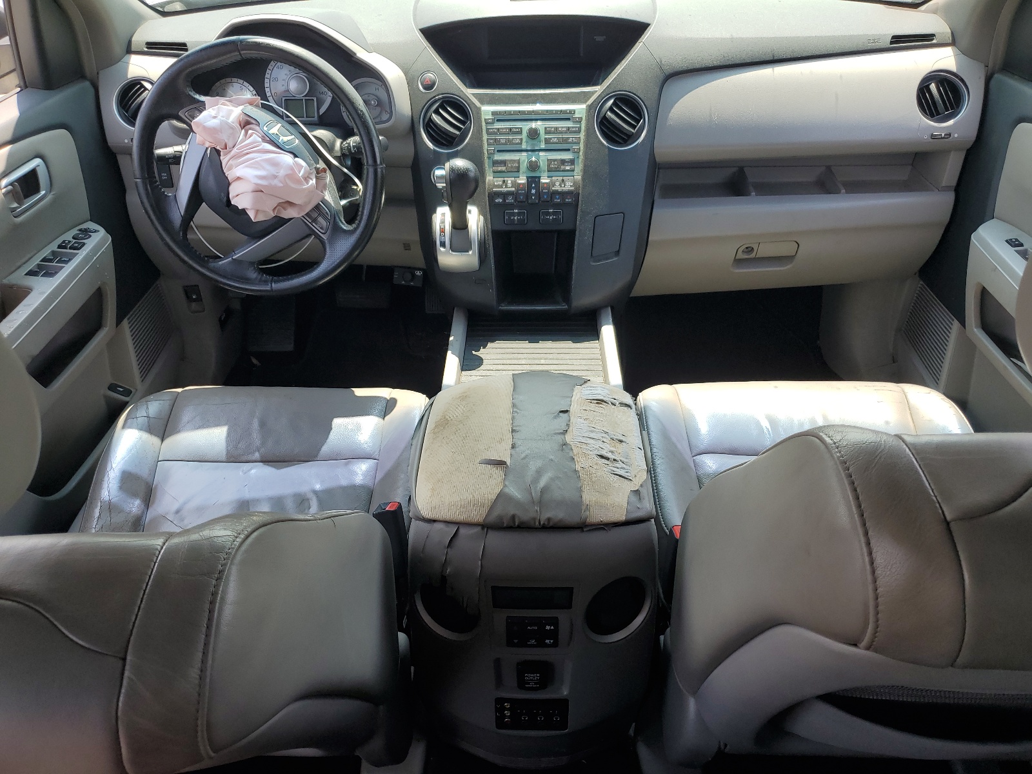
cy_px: 387
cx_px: 516
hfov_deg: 67.3
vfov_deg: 53.1
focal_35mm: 26
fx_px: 775
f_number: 1.5
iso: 50
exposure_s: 1/556
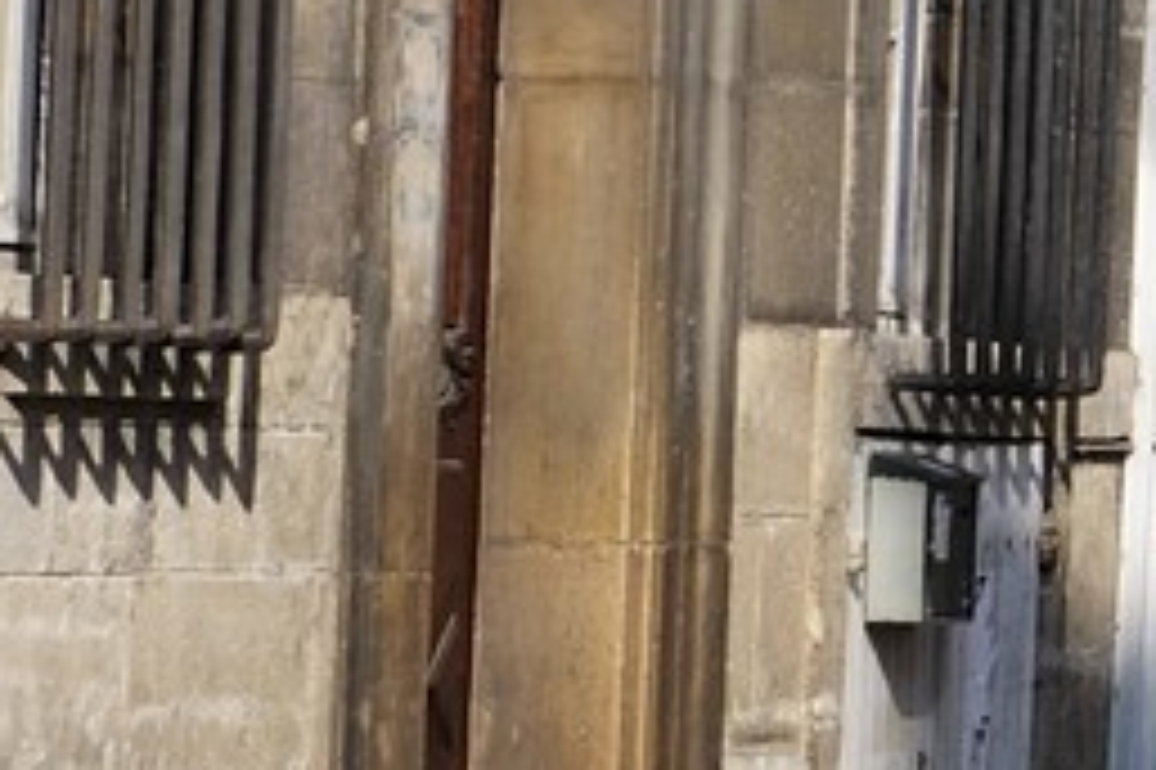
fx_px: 11969
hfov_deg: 5.3
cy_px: -671
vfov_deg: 3.7
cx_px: 2793
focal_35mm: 373
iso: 200
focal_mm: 60
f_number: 13
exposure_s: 1/160
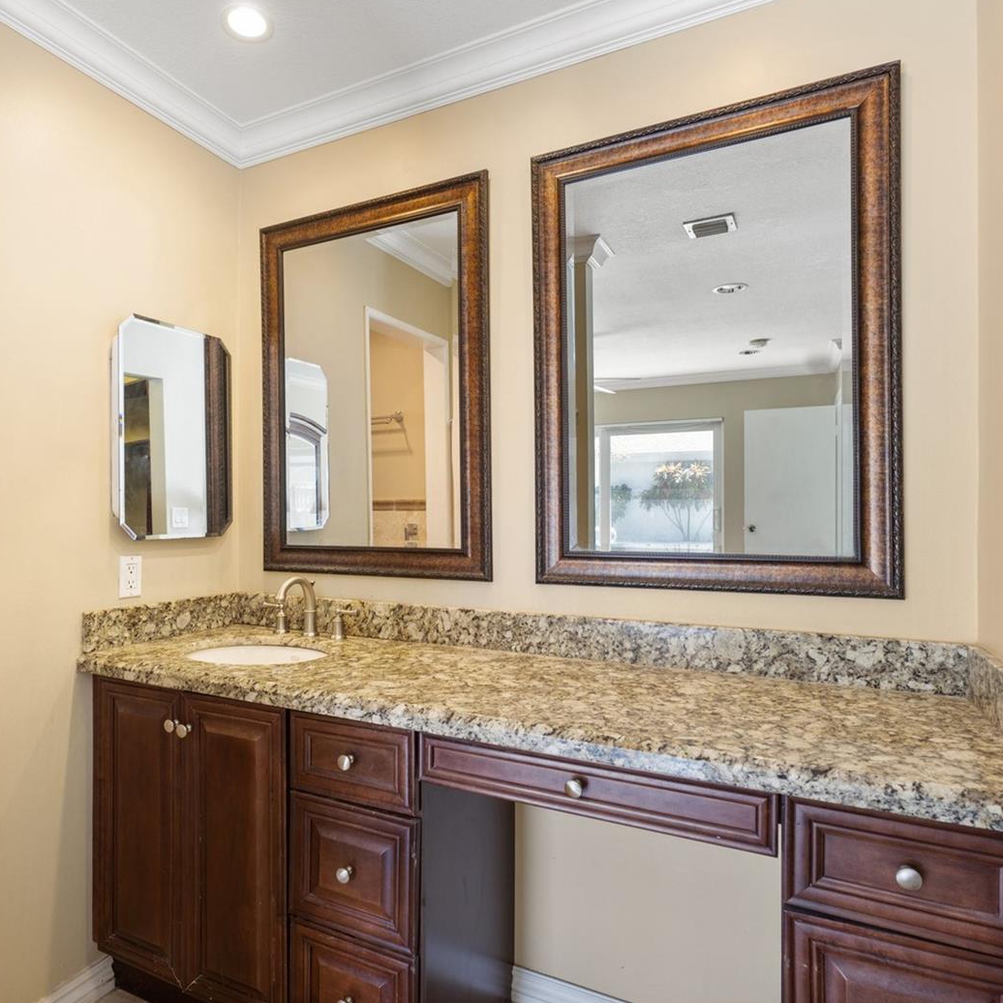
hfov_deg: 71.7
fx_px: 688
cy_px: 492
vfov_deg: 72.1
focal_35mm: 21
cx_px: 424
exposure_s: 1/2
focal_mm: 16
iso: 320
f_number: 7.1
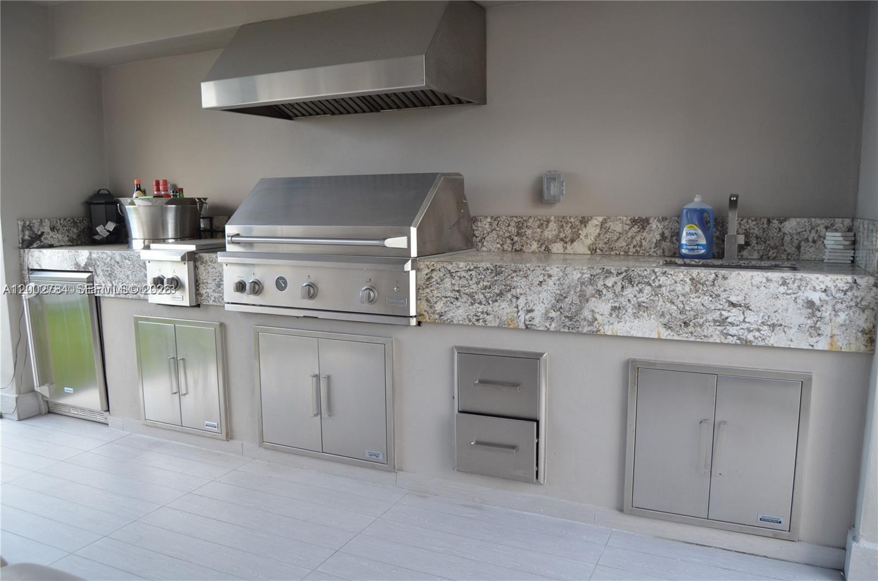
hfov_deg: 67.5
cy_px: 290
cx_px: 439
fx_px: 657
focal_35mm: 27
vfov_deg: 47.7
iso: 400
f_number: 5
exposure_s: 1/100
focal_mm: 18
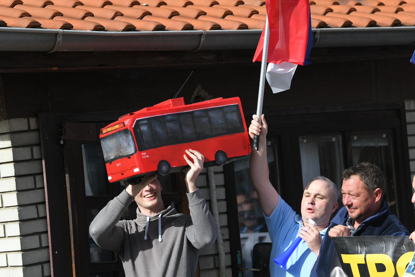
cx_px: 208
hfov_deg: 12.8
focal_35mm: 160
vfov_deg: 8.6
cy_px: 138
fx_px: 1844
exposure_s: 1/500
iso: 200
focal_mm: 160
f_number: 6.3
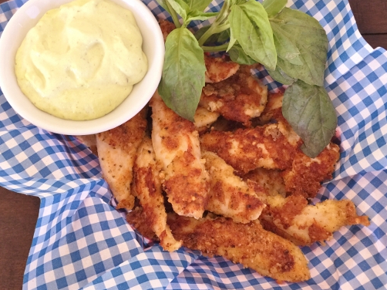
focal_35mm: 37
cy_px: 119
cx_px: 168
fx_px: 413
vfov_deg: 38.5
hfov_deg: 50.0
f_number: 2.2
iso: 80
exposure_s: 1/15
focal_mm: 4.15
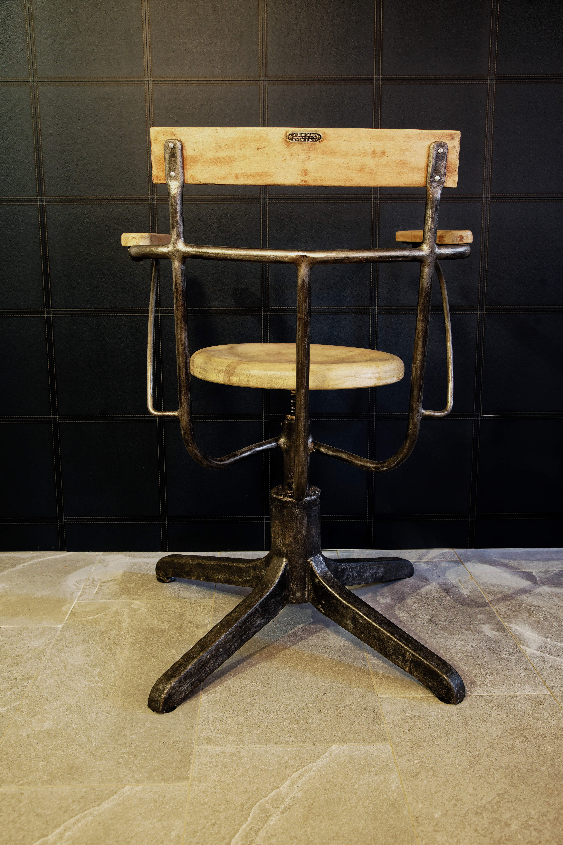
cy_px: 422
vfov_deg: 58.7
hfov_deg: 41.1
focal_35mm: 32
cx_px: 282
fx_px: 751
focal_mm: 32
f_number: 8
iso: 500
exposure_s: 1.6
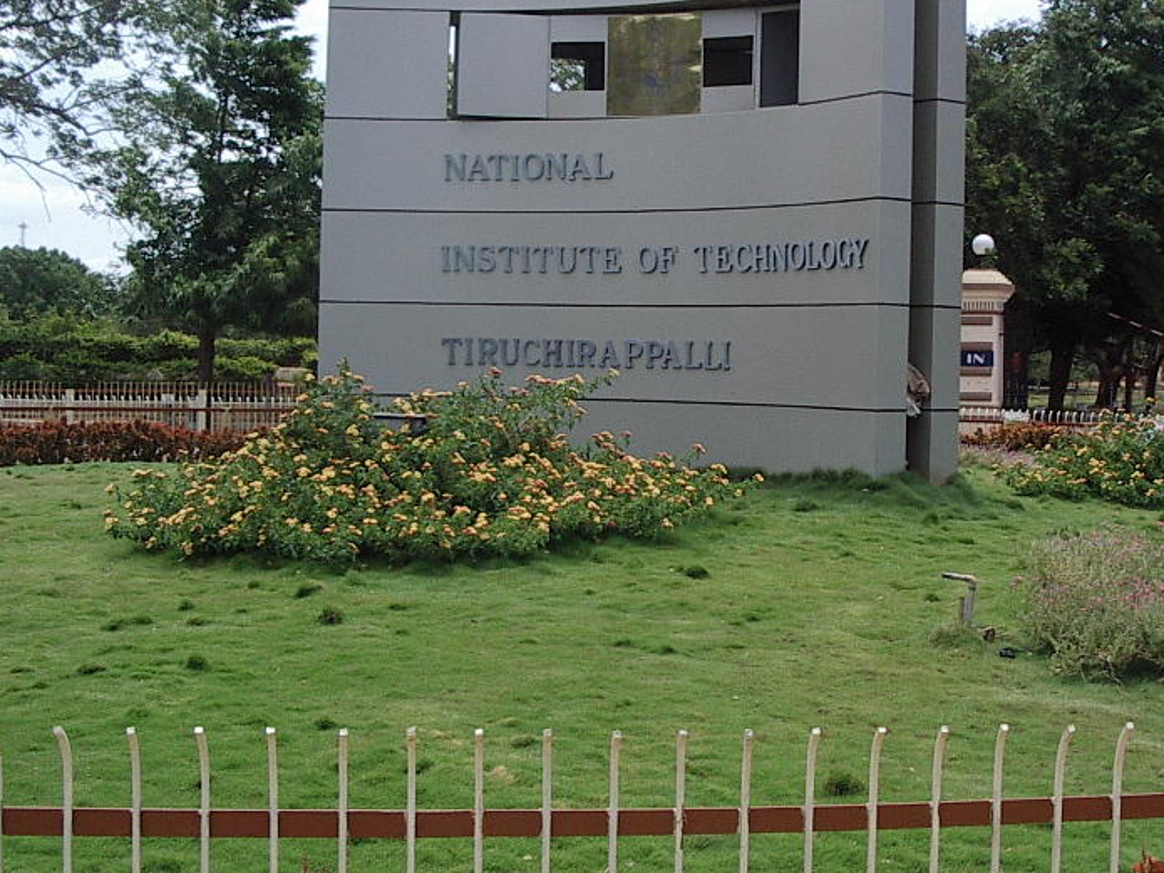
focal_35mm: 56
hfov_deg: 34.2
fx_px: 1883
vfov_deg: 26.0
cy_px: 352
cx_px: 710
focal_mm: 5.8
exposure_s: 1/400
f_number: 4.8
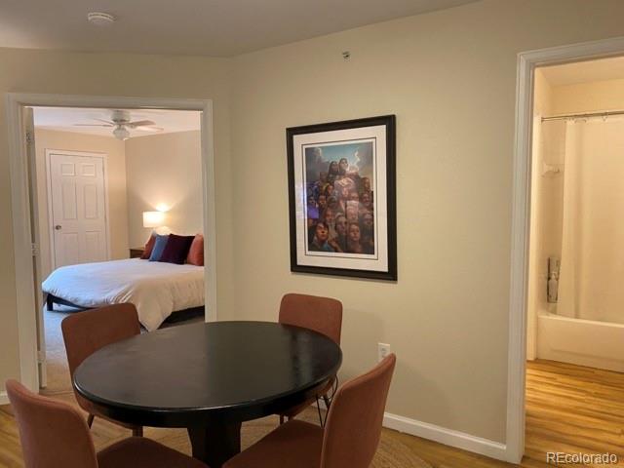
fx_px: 469
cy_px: 234
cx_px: 312
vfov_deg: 53.1
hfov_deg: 67.3
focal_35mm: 26
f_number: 1.8
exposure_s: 1/60
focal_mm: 4.25
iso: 200
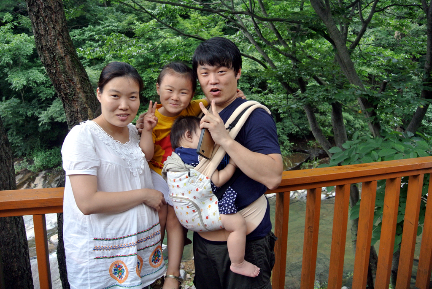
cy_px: 144
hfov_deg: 63.6
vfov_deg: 45.1
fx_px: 348
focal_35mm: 29
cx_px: 216
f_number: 3.5
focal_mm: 11
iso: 400
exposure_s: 1/250
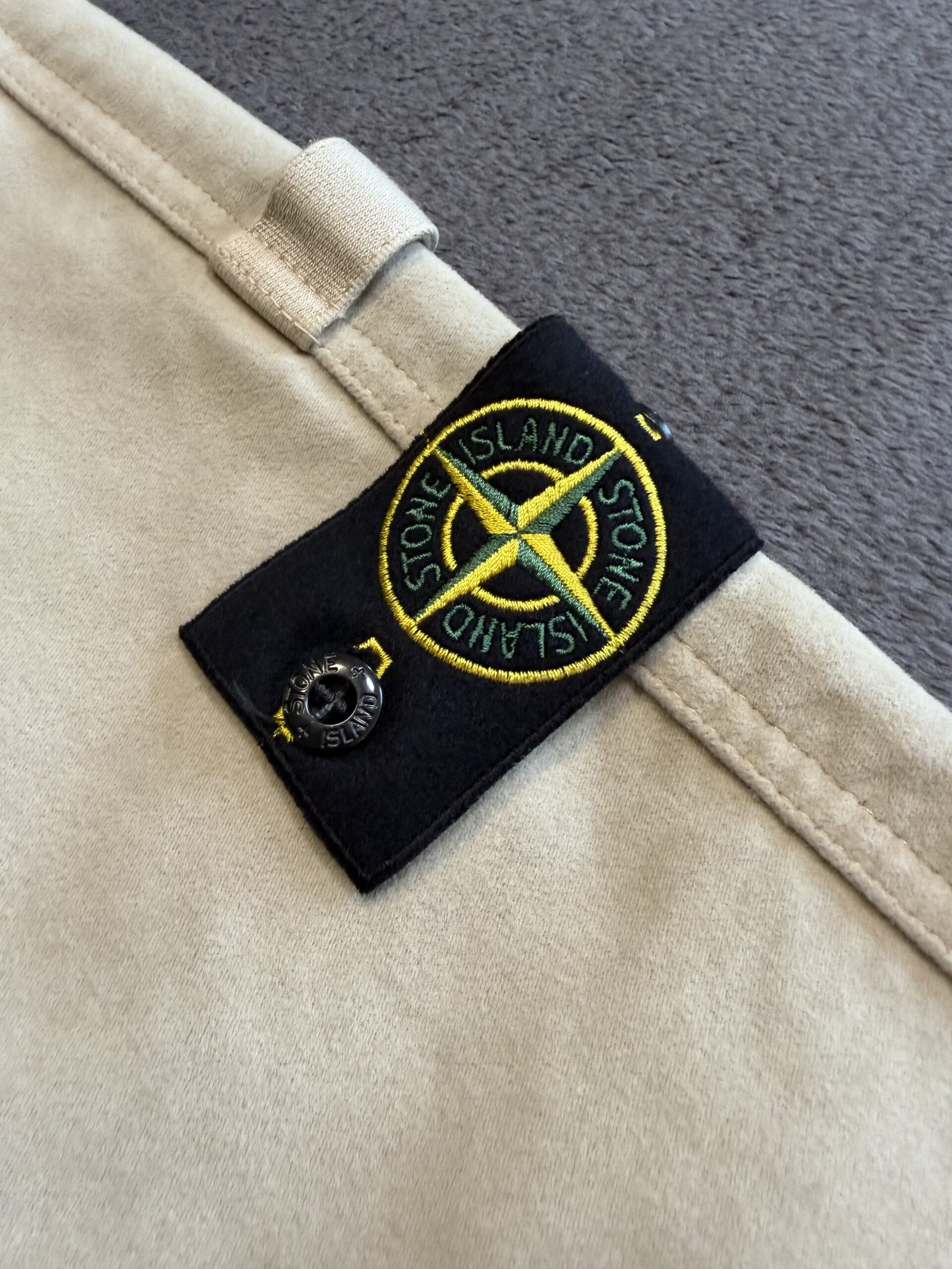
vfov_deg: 71.6
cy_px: 634
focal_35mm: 24
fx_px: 880
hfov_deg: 56.8
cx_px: 476
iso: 320
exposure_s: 1/77
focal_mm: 2.22
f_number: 2.2
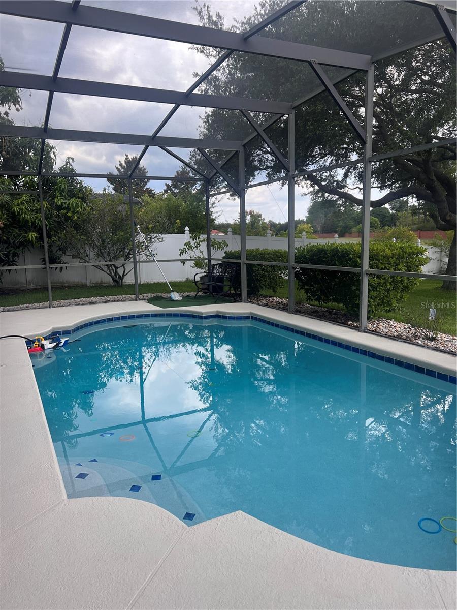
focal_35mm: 26
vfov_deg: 67.3
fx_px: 458
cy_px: 305
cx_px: 228
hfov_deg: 53.1
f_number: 1.5
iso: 50
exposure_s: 1/909
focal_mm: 5.7
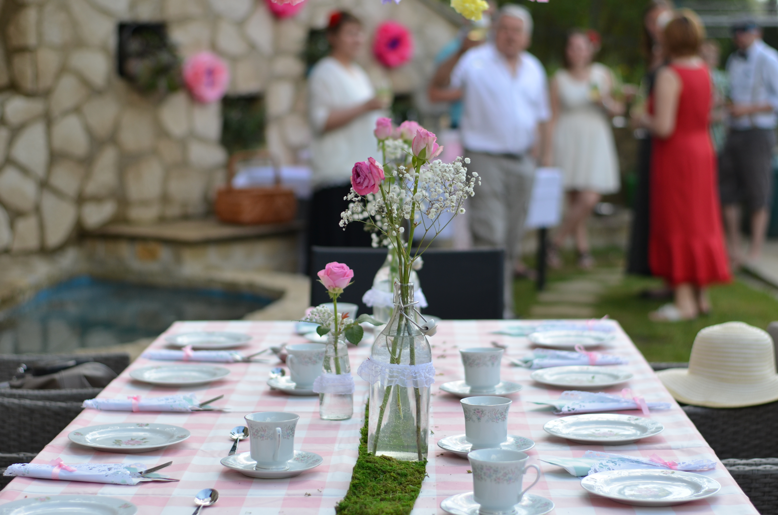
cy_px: 258
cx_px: 389
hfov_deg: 27.0
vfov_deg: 18.1
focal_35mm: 75
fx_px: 1617
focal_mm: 50
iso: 200
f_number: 2.2
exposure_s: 1/2000
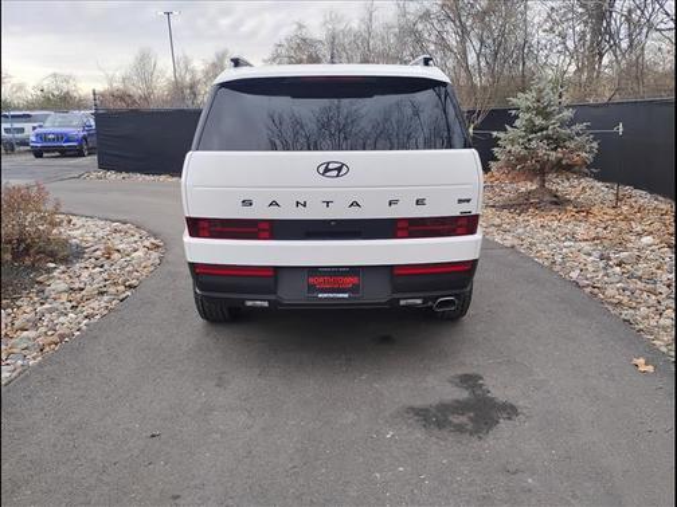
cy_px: 254
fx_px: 548
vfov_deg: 49.7
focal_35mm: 28
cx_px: 338
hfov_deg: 63.4
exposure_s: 1/185
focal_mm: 4.26
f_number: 1.8
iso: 100
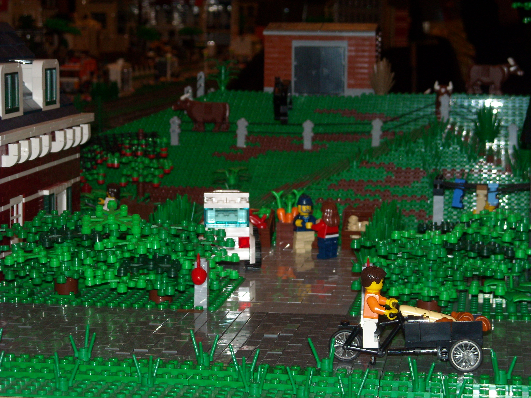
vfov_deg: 14.1
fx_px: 1611
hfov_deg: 18.7
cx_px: 266
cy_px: 199
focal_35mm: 105
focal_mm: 17.1
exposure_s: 1/60
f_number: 4.7
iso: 200
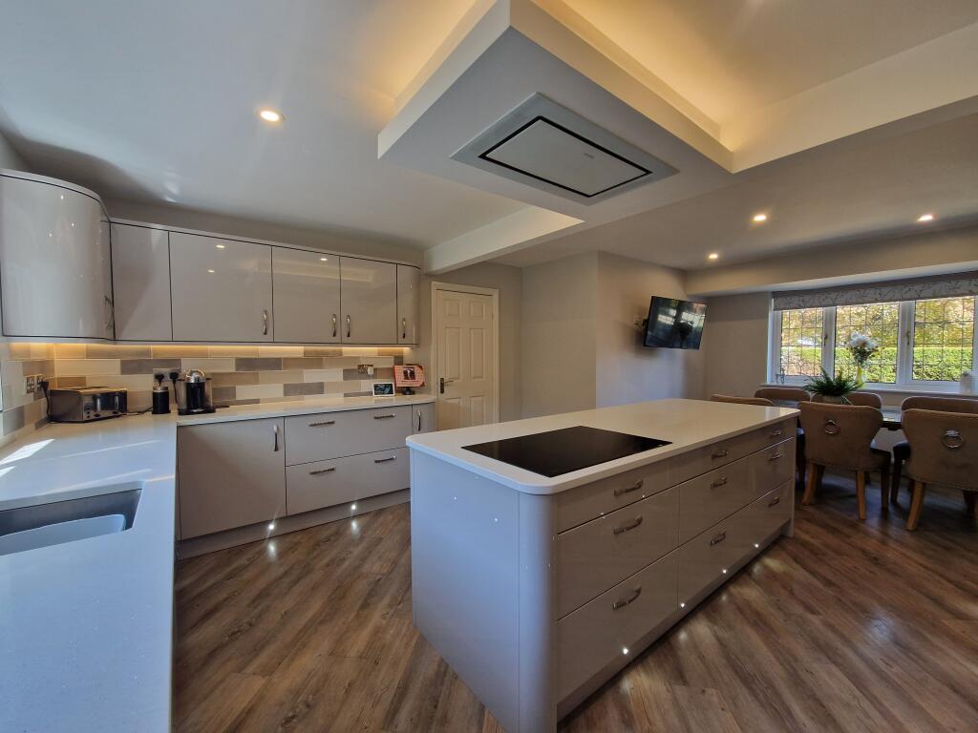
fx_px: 367
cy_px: 366
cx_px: 489
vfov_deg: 89.9
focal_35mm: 13
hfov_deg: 106.2
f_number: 2.2
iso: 100
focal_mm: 2.2
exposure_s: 1/100
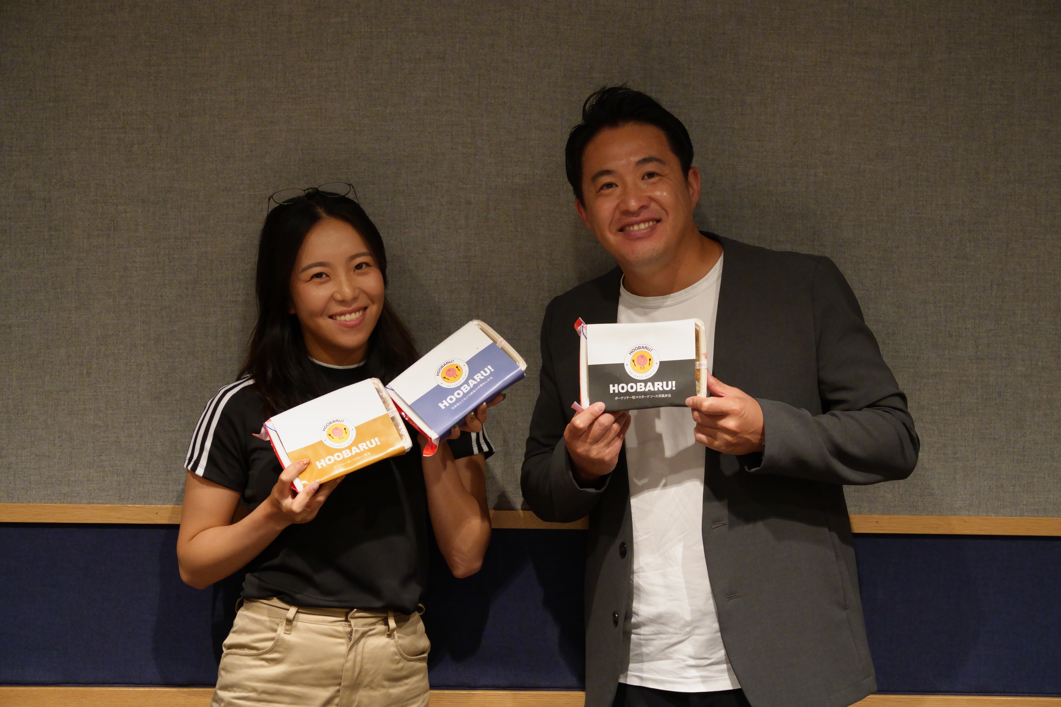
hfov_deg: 31.7
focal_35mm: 63
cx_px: 530
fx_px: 1865
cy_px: 354
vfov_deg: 21.5
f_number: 6.3
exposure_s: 1/80
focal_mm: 63.3
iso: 2000
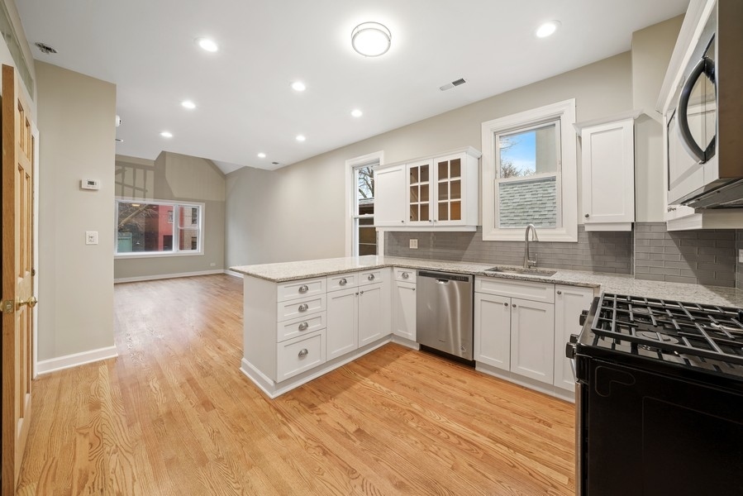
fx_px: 248
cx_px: 372
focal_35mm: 12
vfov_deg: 90.0
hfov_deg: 112.6
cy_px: 248
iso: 100
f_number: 8
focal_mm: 12
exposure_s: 1.3
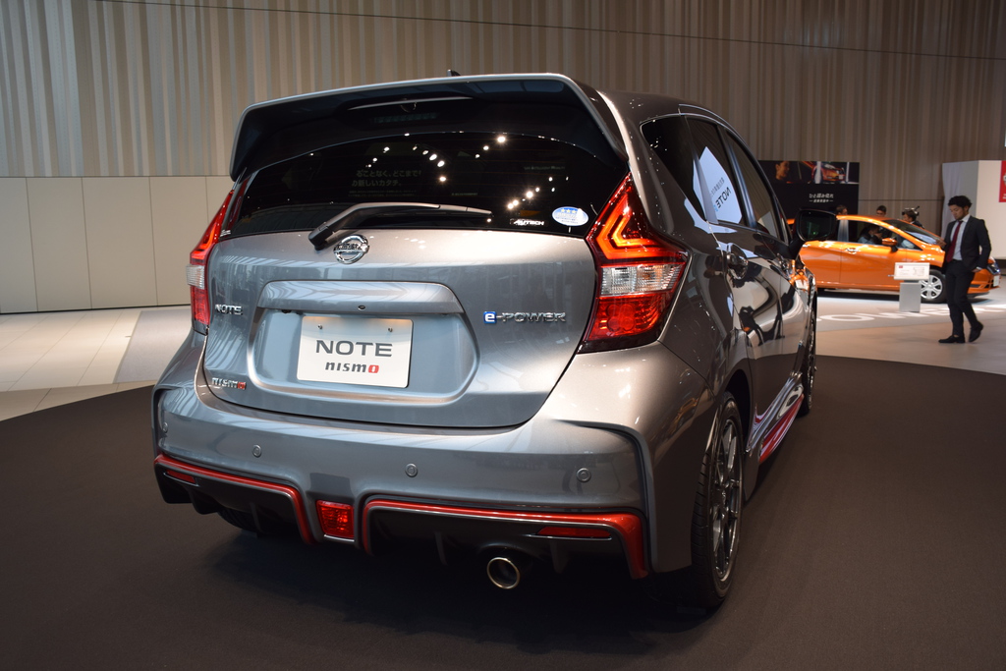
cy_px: 336
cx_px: 503
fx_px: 838
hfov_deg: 61.9
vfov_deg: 43.6
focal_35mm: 30
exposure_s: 1/100
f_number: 5
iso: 400
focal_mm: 20
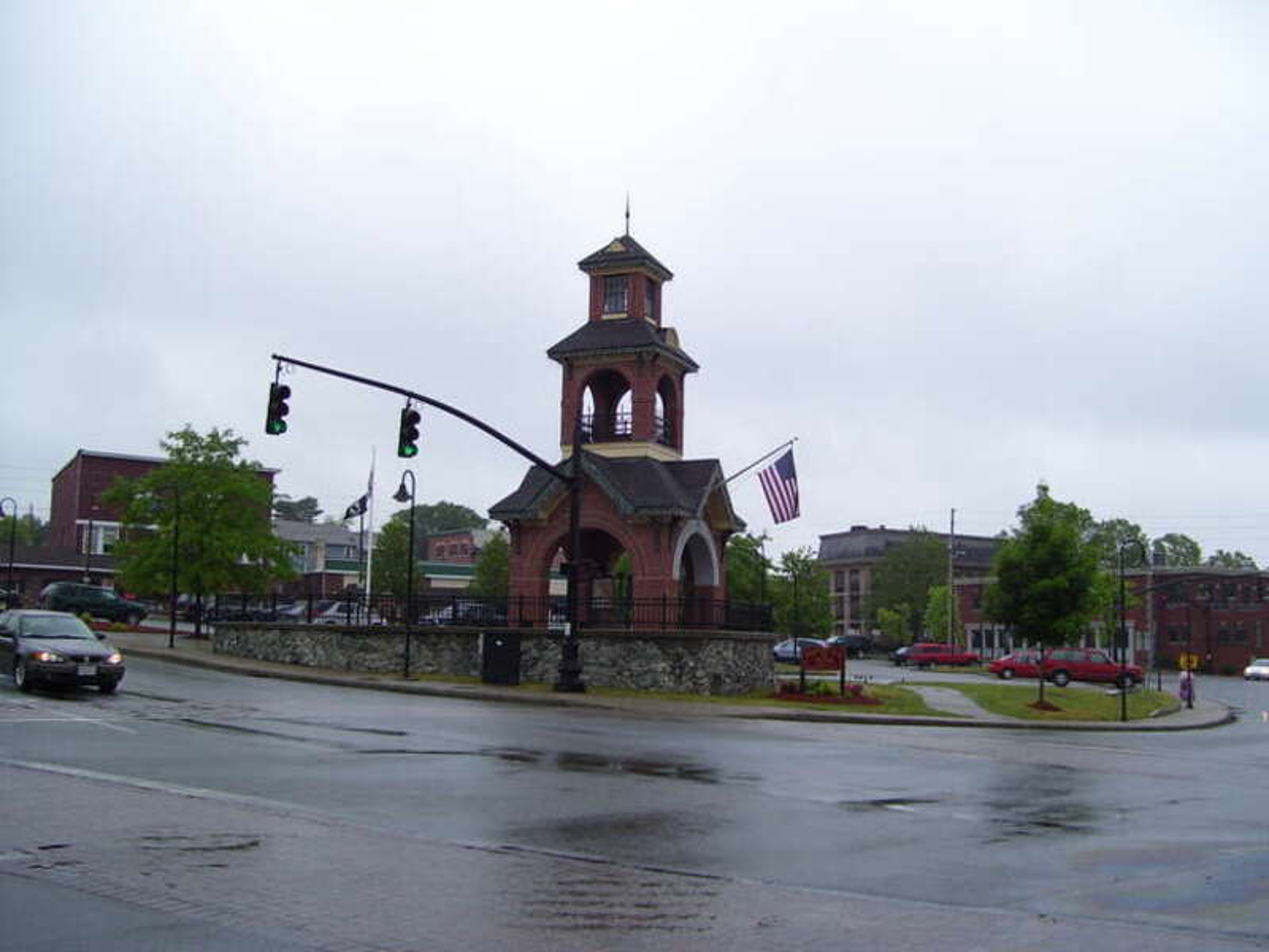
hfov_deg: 51.4
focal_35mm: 36
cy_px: 476
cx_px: 634
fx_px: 1320
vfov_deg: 39.7
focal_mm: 6
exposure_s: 1/350
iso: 80
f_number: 2.7
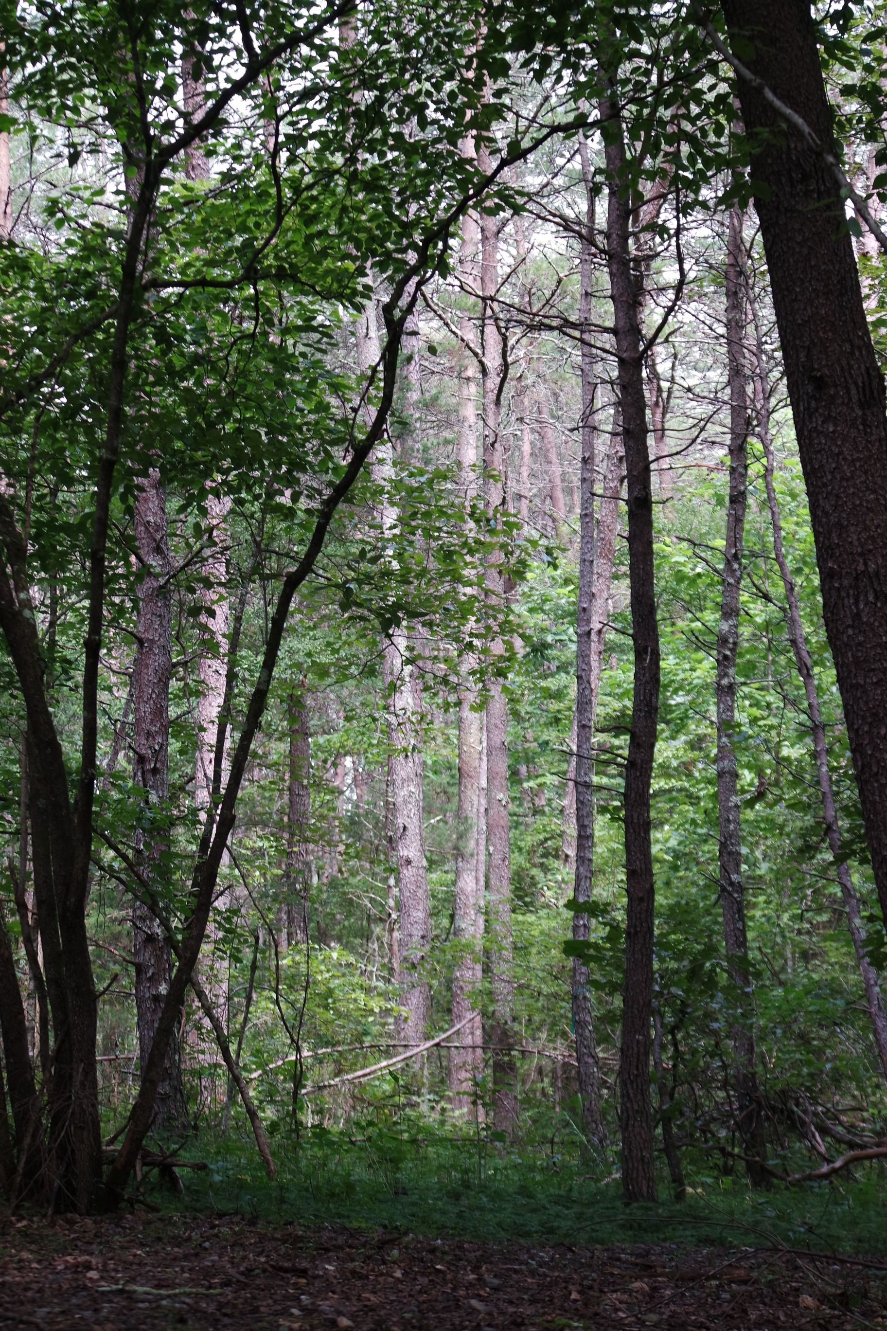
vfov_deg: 24.5
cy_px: 666
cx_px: 444
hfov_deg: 16.5
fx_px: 3067
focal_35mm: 83
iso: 200
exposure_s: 1/80
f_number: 4
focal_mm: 54
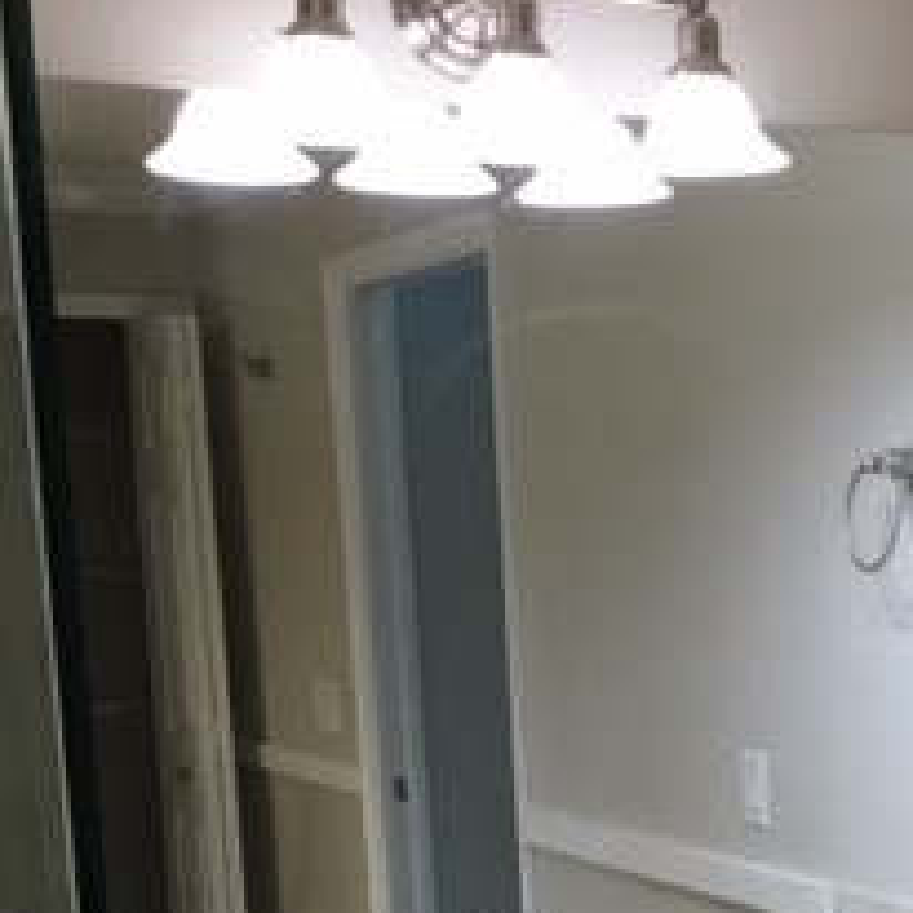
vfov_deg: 19.5
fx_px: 2536
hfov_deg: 19.9
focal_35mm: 85
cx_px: 886
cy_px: 1015
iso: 40
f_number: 2.4
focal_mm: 3.3
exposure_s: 1/30
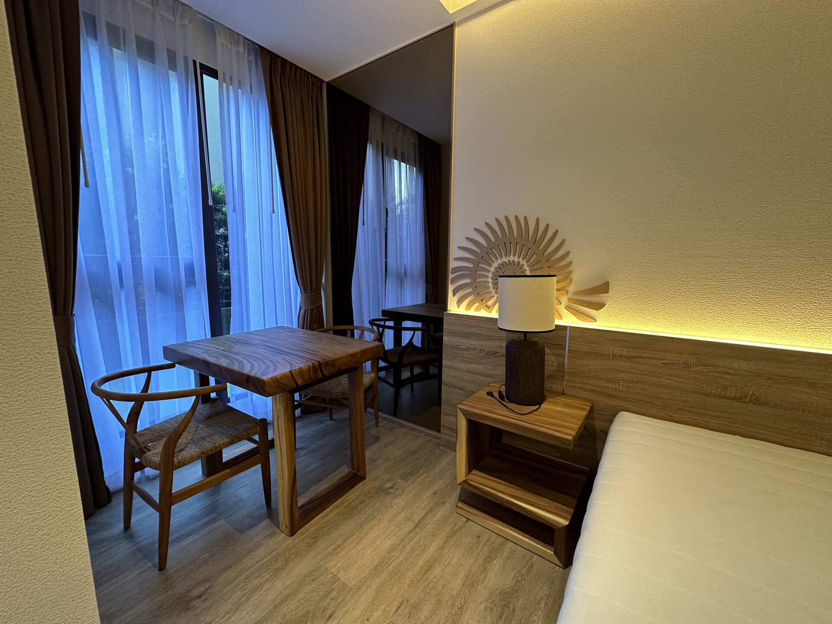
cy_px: 312
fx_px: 336
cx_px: 416
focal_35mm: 14
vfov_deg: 85.7
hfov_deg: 102.1
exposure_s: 1/50
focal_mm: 2.22
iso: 160
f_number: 2.2
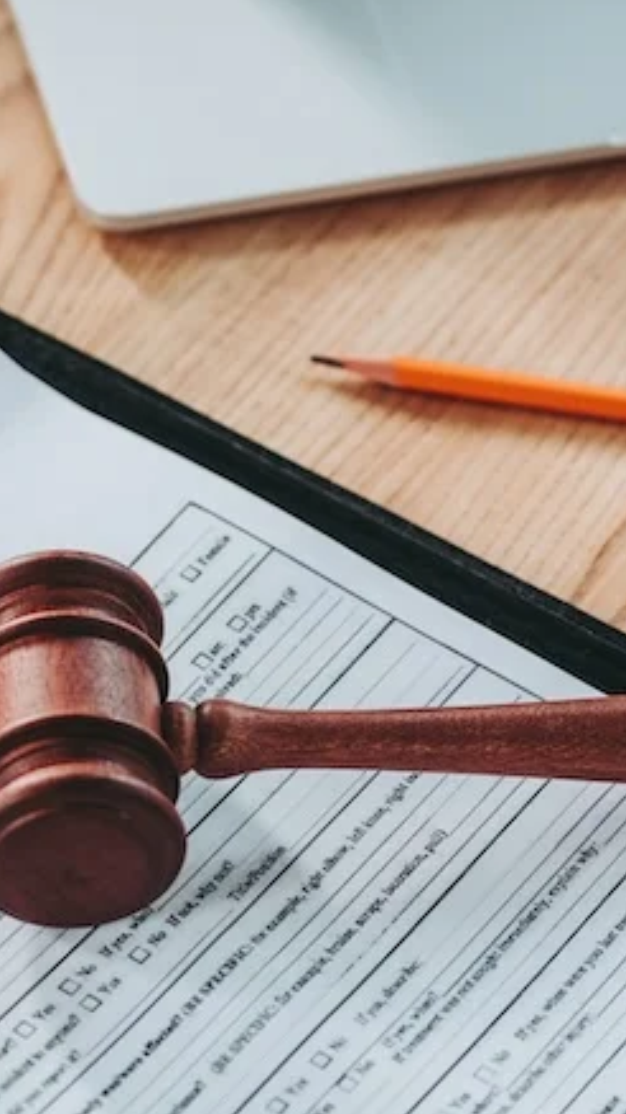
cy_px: 633
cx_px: -229
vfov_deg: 10.7
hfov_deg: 6.0
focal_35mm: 201
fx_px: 5938
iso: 125
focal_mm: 105
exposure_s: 1/160
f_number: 4.5
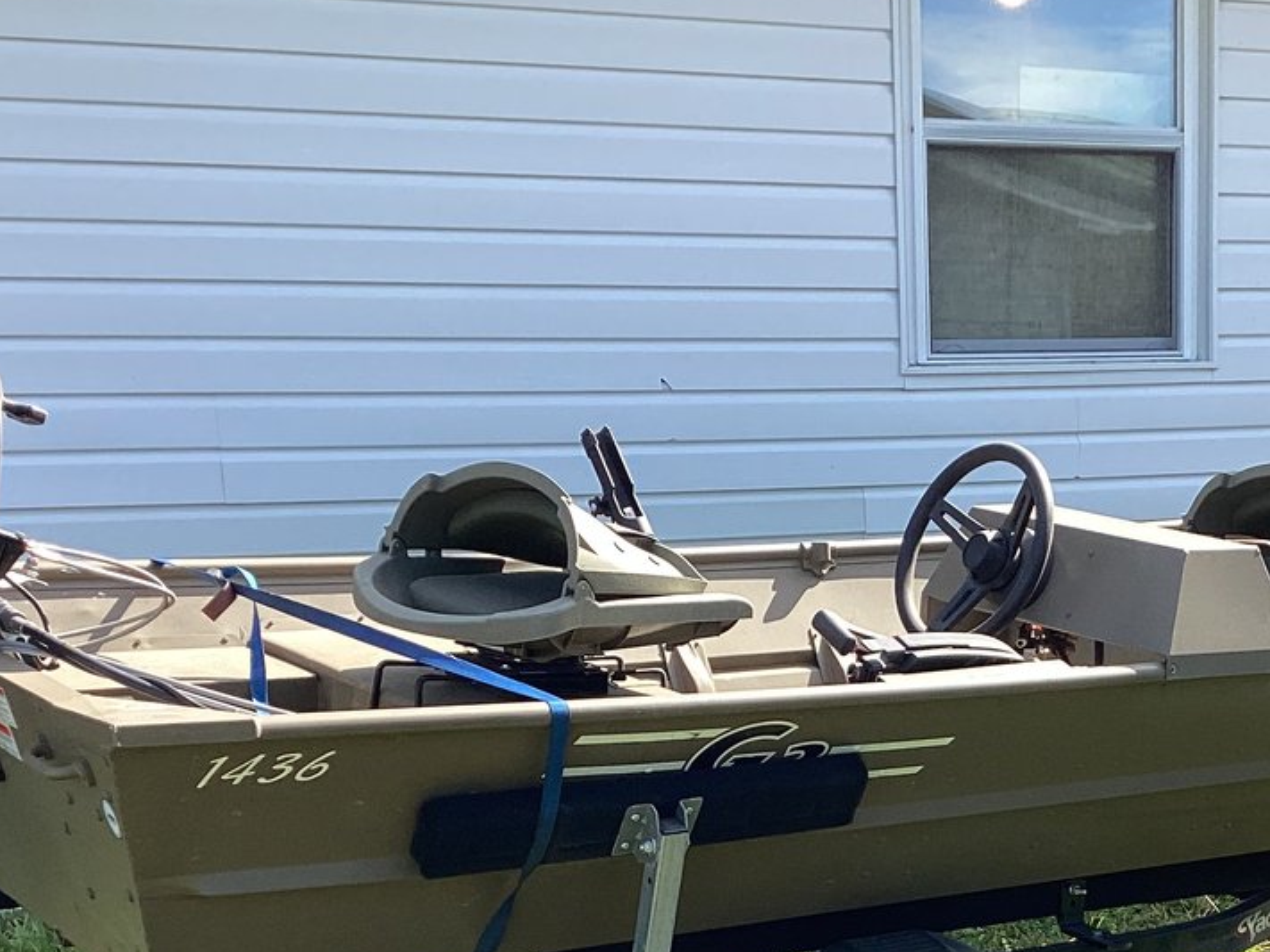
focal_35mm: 66
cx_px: 880
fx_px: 2421
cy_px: 958
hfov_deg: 29.1
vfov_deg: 21.4
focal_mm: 3.3
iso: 25
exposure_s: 1/350
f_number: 2.4
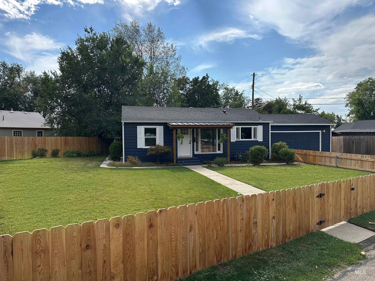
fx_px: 260
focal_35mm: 24
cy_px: 140
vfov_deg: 56.8
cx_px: 188
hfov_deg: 71.6
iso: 80
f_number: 1.78
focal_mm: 6.86
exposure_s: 1/5848
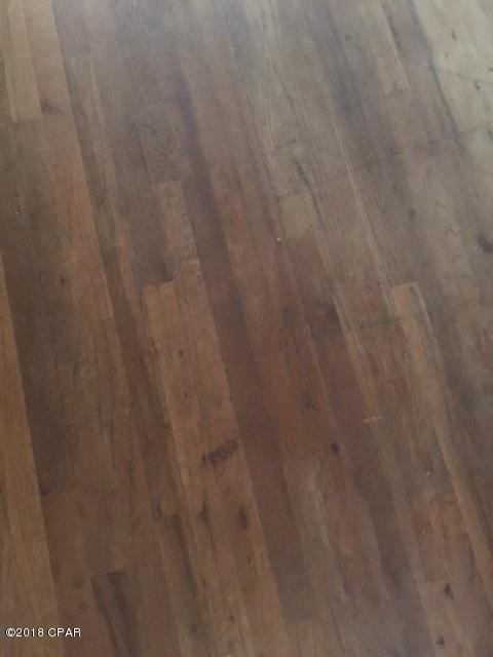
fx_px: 551
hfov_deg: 48.2
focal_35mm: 29
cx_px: 246
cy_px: 328
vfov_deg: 61.7
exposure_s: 1/4
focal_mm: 4.15
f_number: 2.2
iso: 125
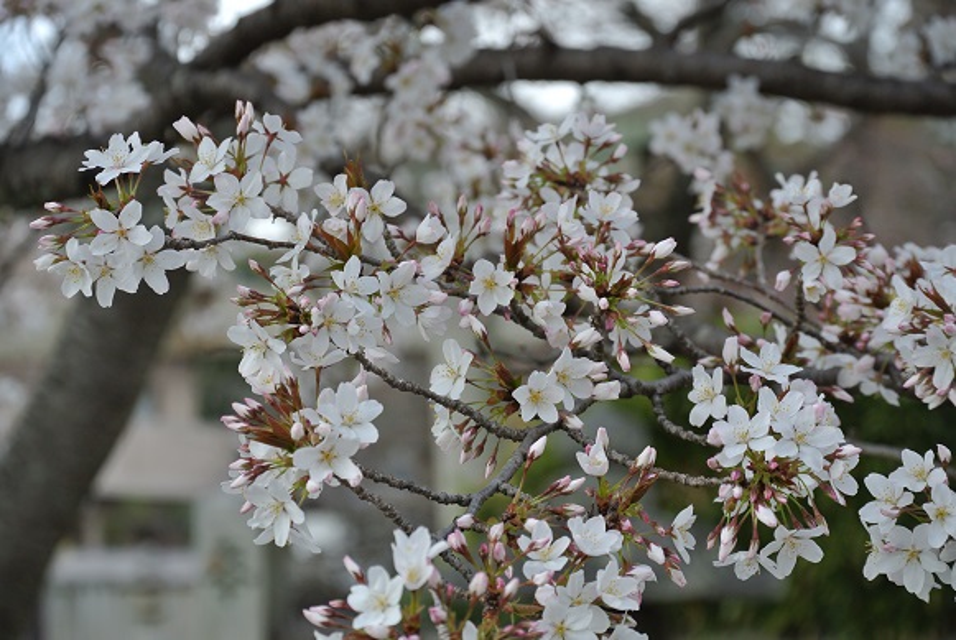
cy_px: 320
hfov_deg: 14.3
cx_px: 478
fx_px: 3802
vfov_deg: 9.6
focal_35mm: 143
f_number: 4.2
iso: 100
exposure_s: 1/250
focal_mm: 53.1
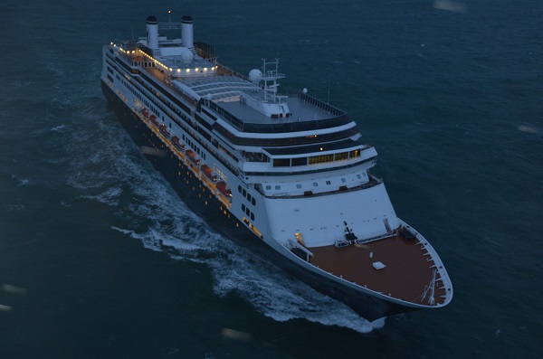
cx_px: 272
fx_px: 632
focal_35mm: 42
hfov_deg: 46.5
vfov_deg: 31.7
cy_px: 180
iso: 800
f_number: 4
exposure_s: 1/60
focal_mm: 28
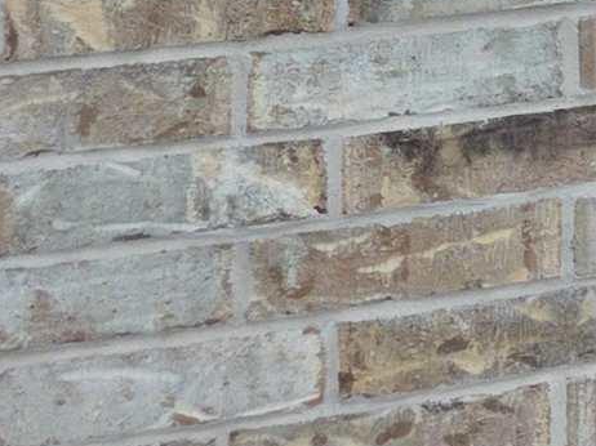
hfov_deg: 9.9
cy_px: -916
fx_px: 2633
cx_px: 1753
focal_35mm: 153
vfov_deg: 8.2
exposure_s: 1/2032
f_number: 1.7
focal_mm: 6.3
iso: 80
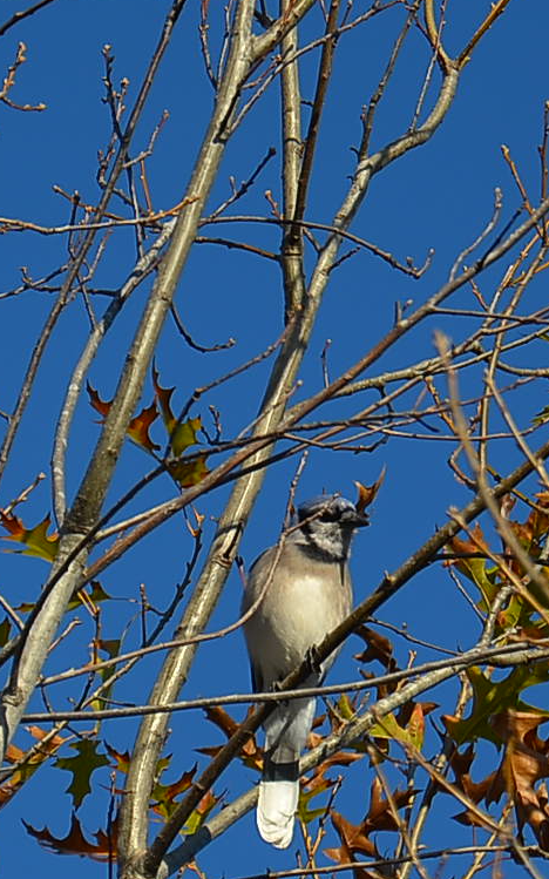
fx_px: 12611
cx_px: 248
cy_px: 574
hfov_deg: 2.5
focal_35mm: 527
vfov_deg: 4.0
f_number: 5.6
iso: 100
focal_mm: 105
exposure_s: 1/640
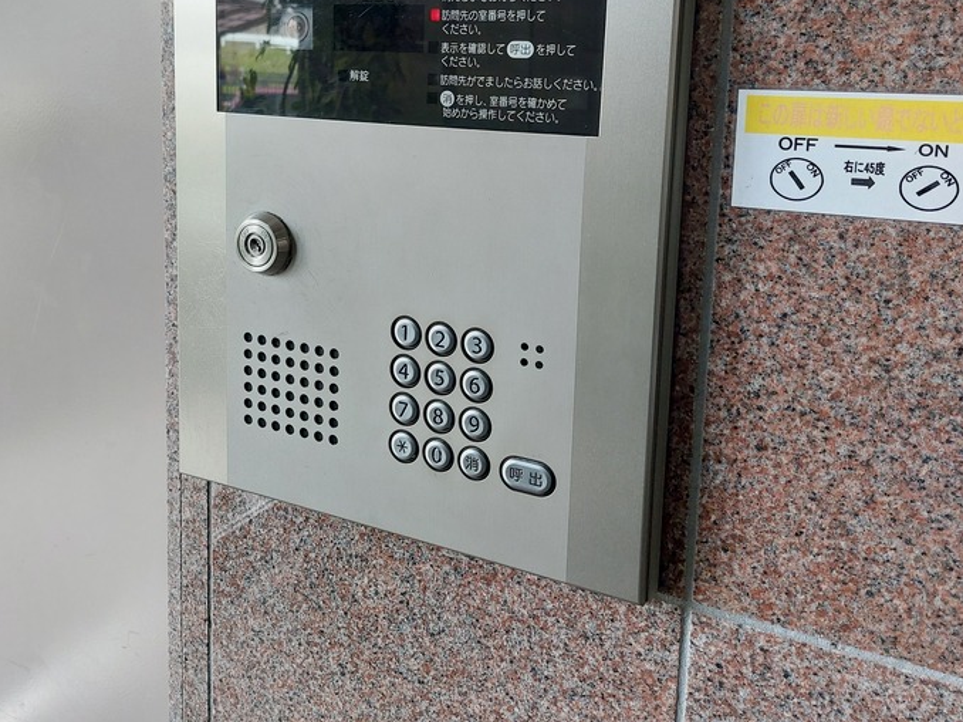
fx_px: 946
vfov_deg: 41.0
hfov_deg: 53.7
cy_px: 212
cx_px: 403
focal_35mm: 34
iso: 200
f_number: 1.8
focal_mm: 5.23
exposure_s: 1/60
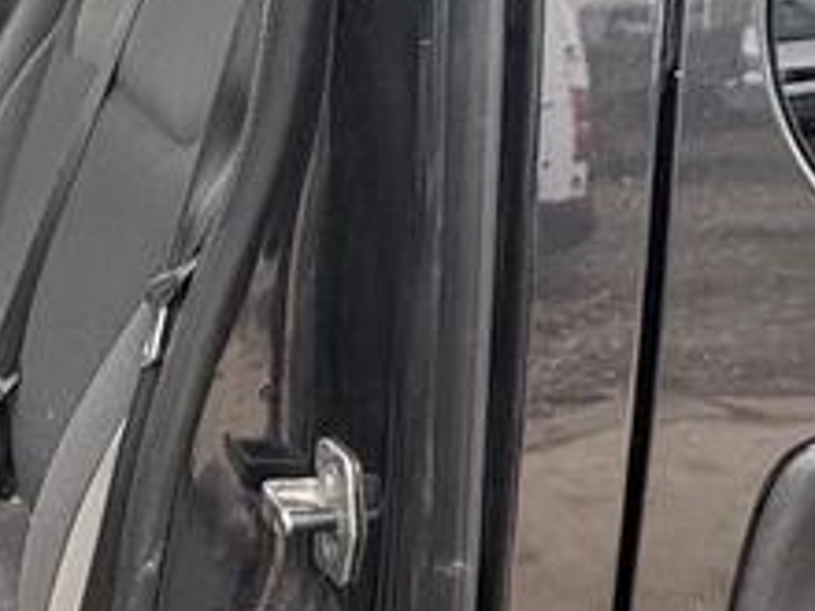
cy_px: 270
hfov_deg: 28.8
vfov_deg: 25.6
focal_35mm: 57
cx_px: -185
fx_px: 1342
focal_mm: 2.22
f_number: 2.2
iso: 200
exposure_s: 1/99
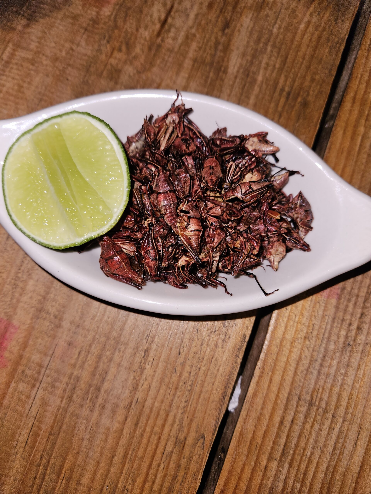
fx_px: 329
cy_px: 247
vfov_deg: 73.9
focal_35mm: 23
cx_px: 186
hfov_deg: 58.9
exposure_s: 1/50
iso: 80
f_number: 1.8
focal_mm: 5.4
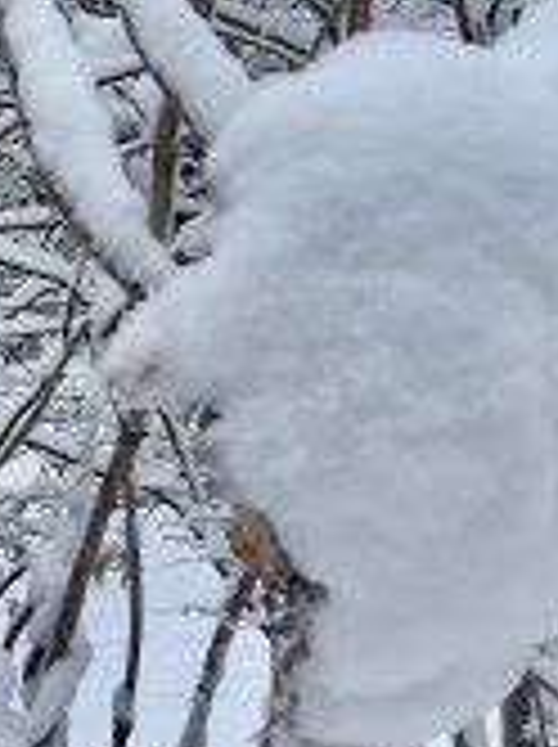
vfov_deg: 17.9
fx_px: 2306
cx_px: 457
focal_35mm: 107
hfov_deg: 13.7
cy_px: -4
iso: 25
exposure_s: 1/625
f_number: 2.2
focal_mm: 4.15
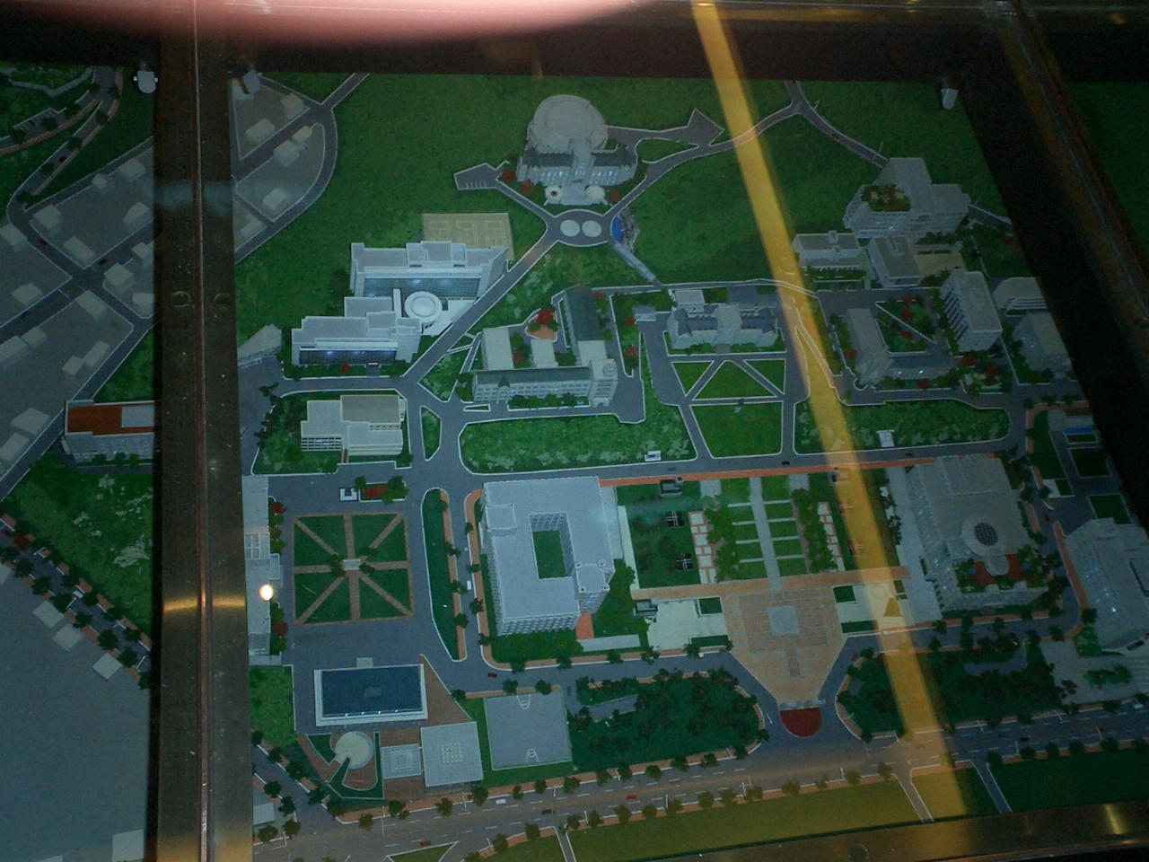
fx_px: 1228
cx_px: 574
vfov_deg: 38.7
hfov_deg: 50.1
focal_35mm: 37
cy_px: 431
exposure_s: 1/40
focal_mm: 5.6
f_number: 3.5
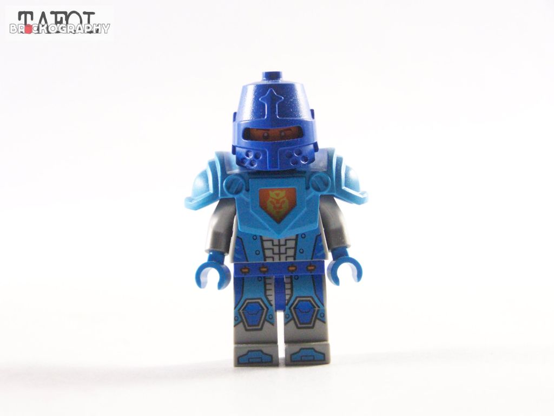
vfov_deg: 18.0
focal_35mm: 82
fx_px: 1312
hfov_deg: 23.8
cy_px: 208
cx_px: 277
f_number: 3.2
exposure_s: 1/60
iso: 400
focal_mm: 13.7
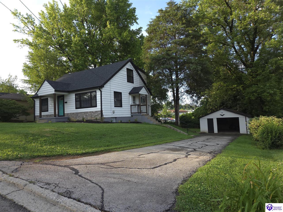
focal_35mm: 23
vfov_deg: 58.9
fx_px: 188
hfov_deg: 73.9
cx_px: 142
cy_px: 106
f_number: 1.8
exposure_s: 1/495
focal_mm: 5.4
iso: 50
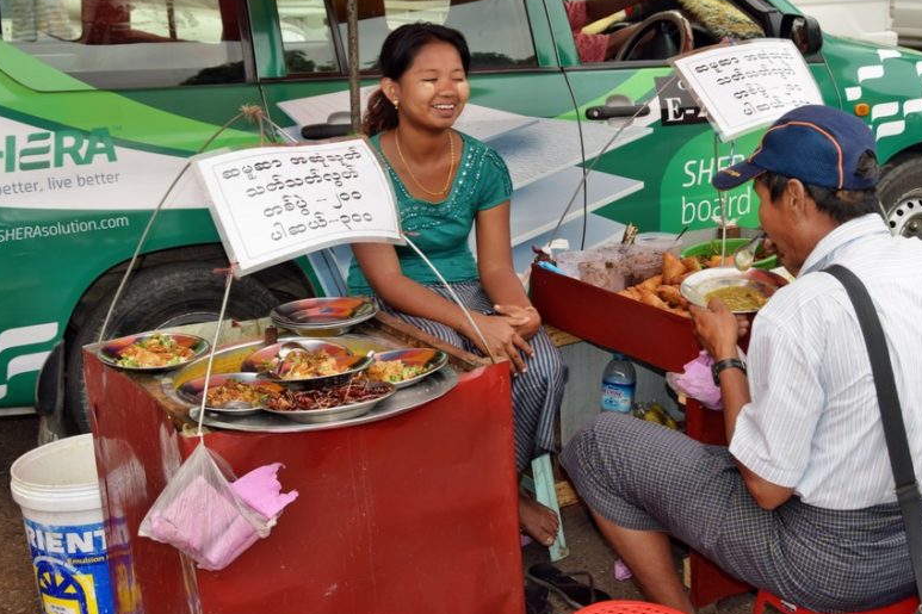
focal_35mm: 54
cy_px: 294
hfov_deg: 37.0
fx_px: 1374
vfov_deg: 25.2
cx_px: 547
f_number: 6.3
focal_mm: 27
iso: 160
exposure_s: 1/160
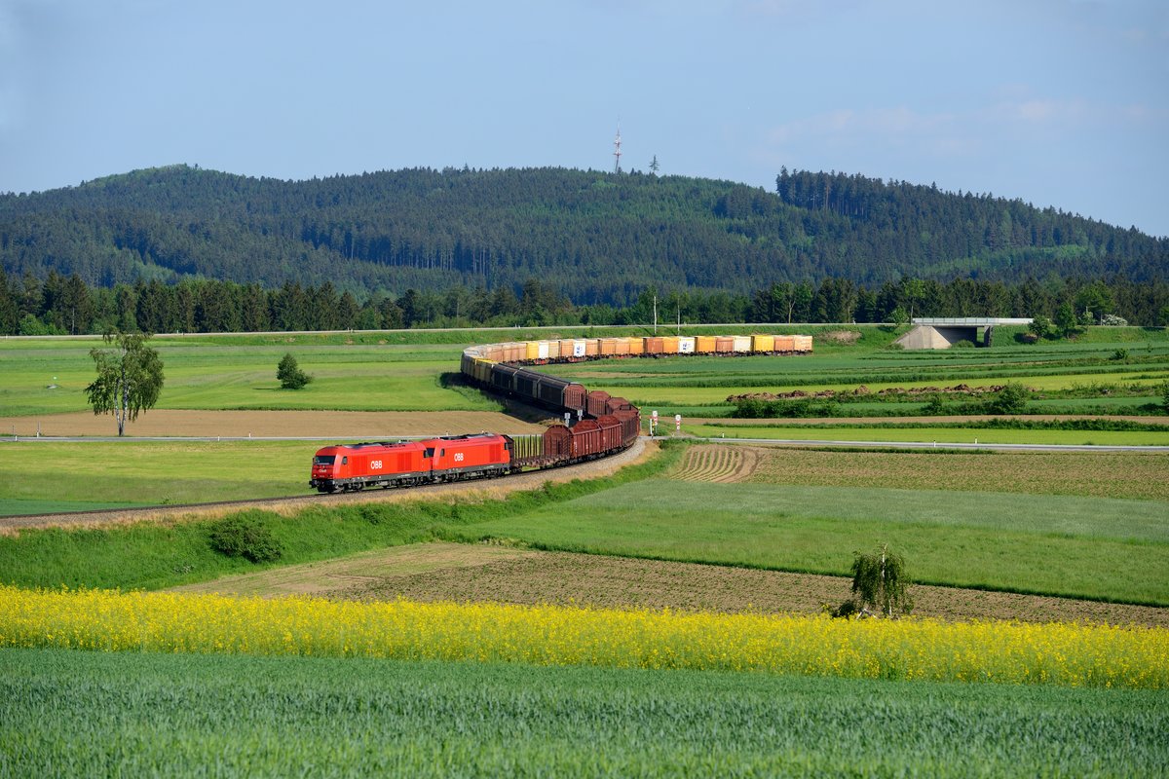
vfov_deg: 10.2
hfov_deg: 15.2
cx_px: 584
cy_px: 390
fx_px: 4383
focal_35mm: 135
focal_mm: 135
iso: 250
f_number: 6.3
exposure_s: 1/1600
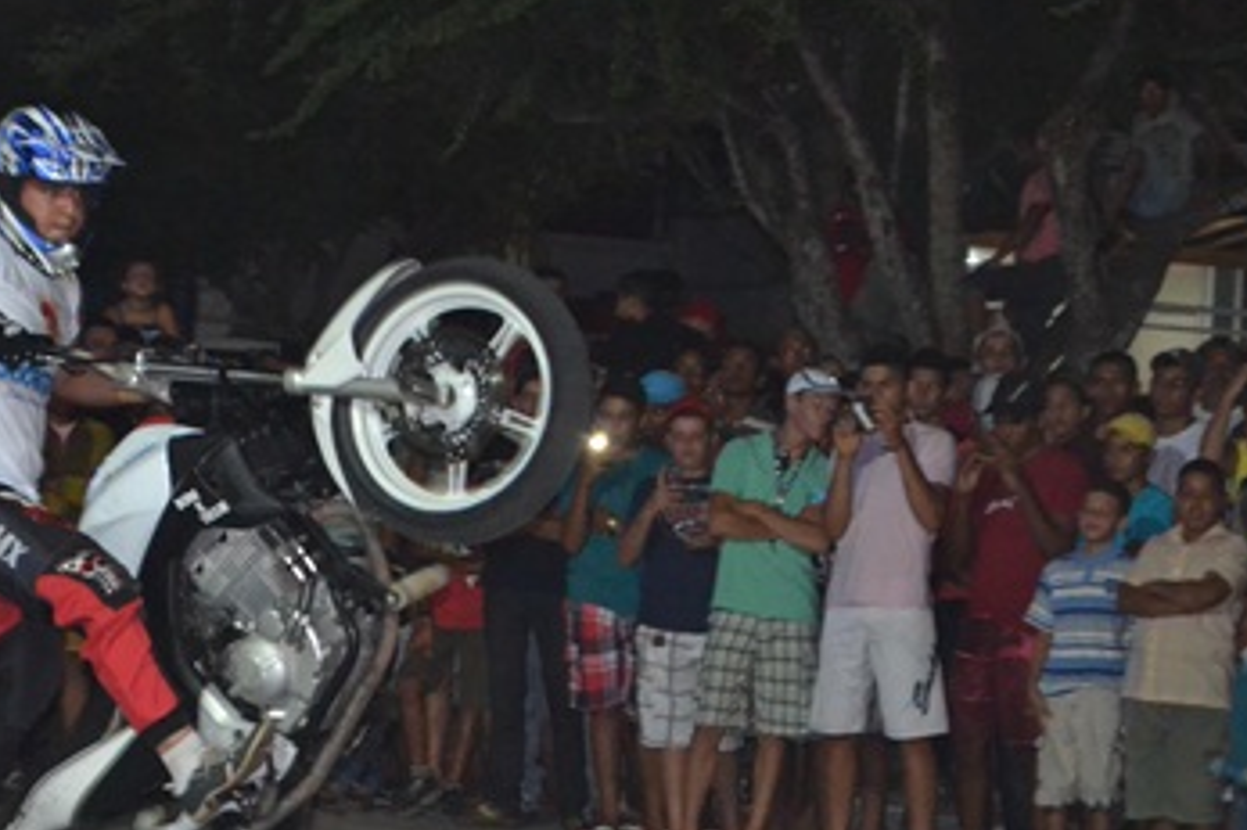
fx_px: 4985
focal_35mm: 144
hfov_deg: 14.2
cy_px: 717
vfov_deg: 9.5
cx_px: 266
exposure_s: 1/60
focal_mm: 52
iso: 3200
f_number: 5.6
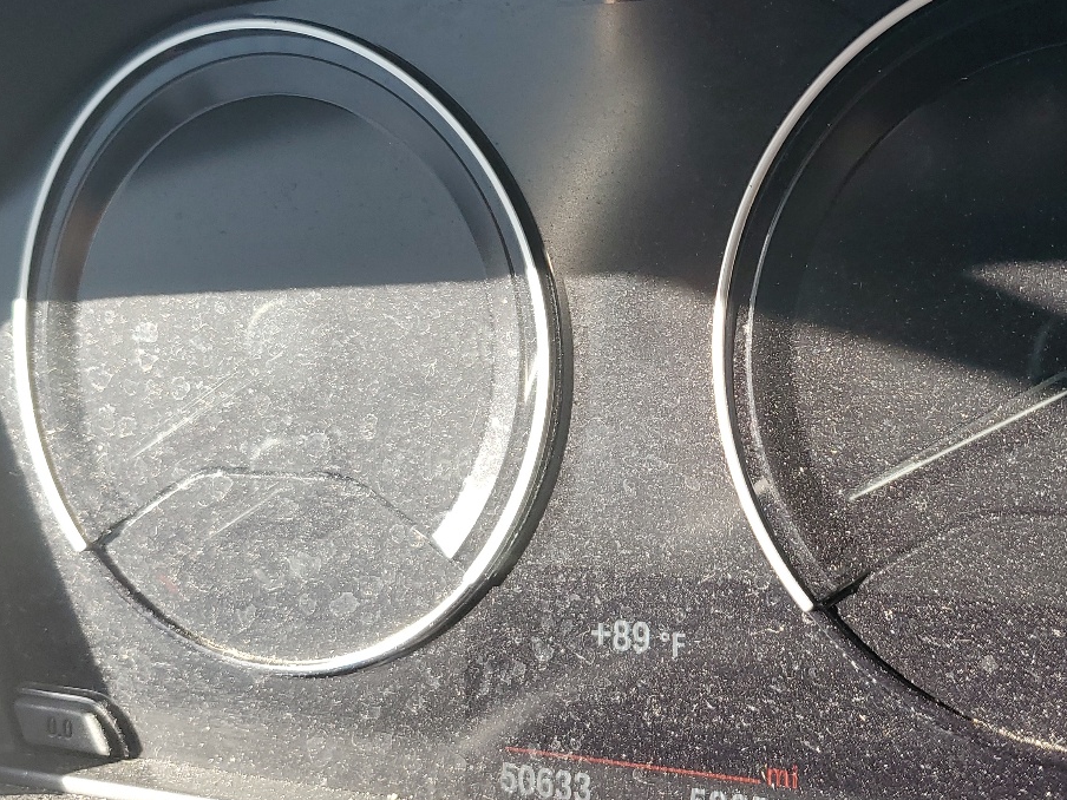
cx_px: 675
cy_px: 367
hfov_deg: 40.9
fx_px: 1418
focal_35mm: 46
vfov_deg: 31.5
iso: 50
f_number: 1.5
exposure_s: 1/196
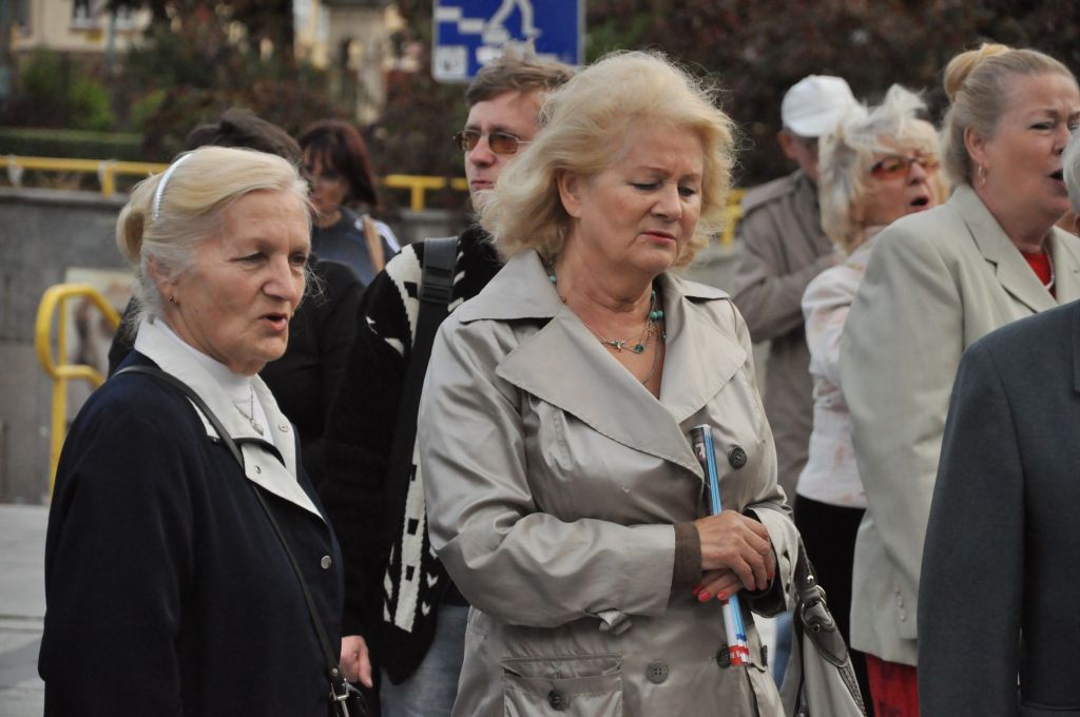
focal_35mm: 158
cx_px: 540
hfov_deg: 13.1
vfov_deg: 8.7
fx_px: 4719
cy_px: 358
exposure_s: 1/2500
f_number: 5.6
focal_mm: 105
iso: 2000
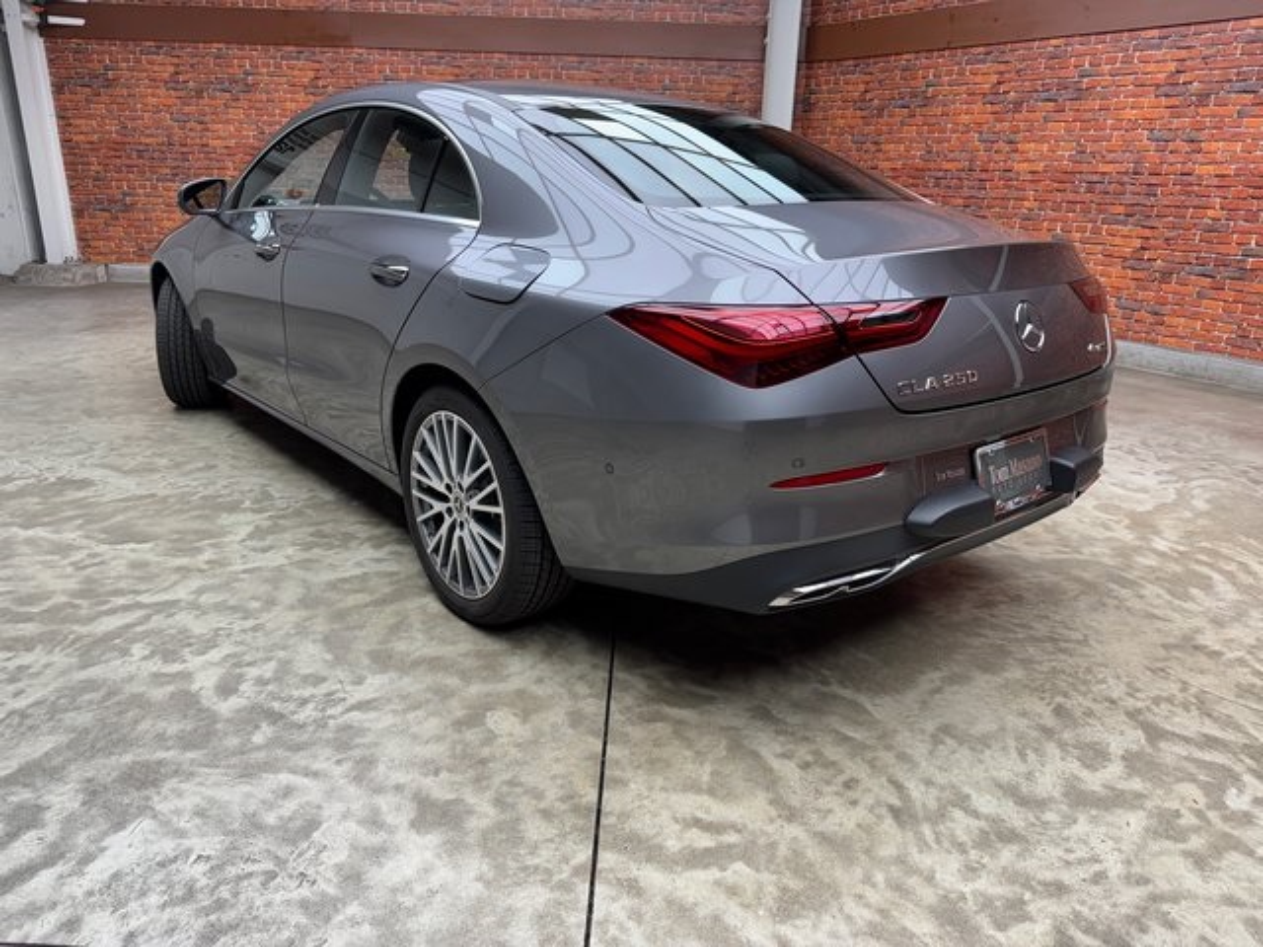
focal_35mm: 24
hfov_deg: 71.6
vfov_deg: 56.8
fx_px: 876
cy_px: 474
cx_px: 632
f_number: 1.78
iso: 64
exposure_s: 1/120
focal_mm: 6.76
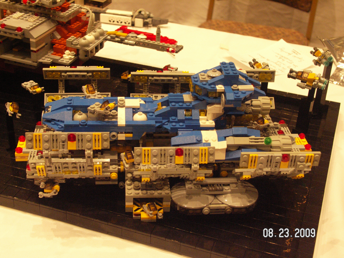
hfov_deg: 22.8
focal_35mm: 86
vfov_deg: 17.2
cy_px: 129
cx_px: 172
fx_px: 855
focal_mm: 22.2
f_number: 3.2
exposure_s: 1/40
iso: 400
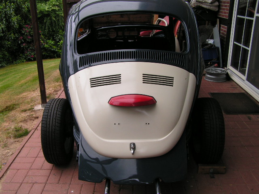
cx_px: 130
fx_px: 284
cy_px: 97
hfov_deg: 49.0
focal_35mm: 38
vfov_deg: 37.7
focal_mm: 6.3
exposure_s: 1/60
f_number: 4
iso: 50
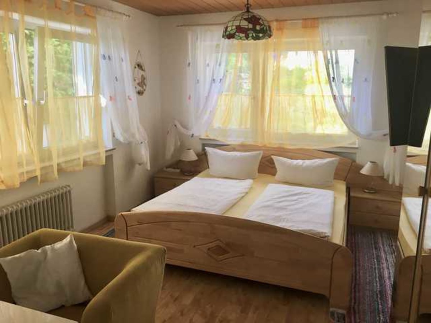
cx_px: 216
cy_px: 162
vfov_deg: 48.2
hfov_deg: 61.7
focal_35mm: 29
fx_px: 361
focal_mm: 4.15
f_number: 2.2
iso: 25
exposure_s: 1/33
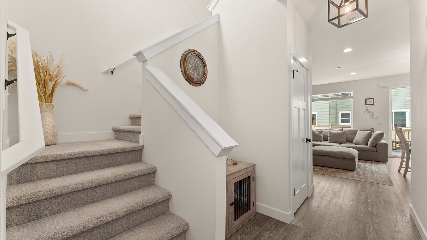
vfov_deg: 70.5
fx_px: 170
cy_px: 121
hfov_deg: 103.0
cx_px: 211
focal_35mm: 15
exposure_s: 1/6
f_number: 8
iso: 500
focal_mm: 14
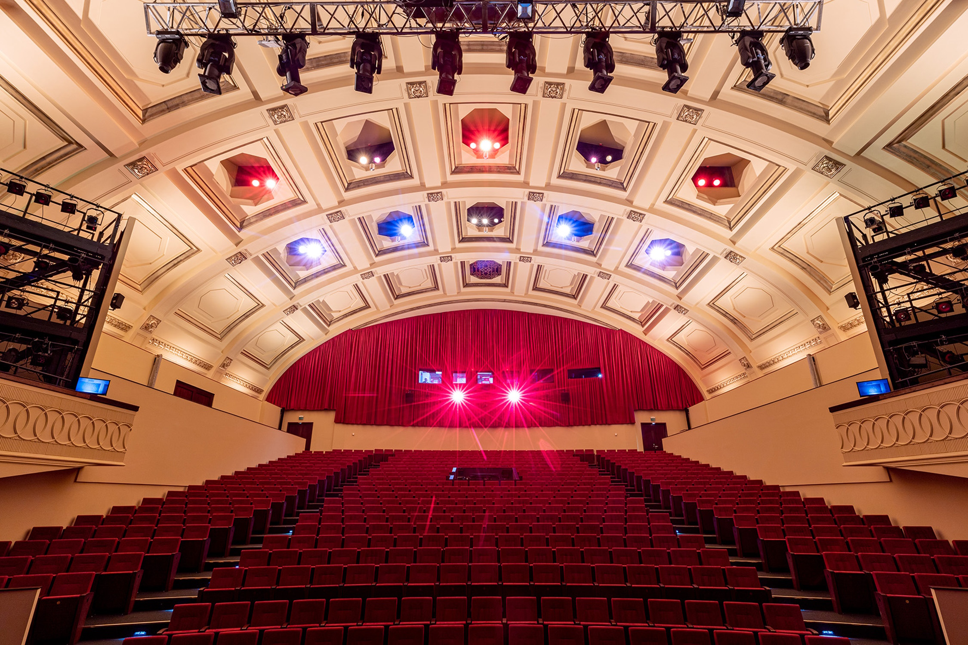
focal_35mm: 18
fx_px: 484
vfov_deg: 67.4
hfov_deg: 90.0
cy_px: 322
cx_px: 484
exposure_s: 4
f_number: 11
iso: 200
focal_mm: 18
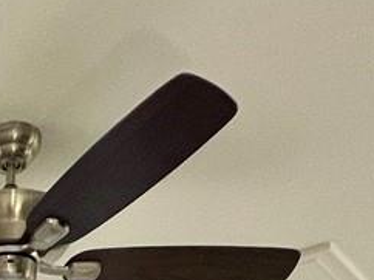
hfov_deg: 20.1
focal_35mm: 86
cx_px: -164
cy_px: 811
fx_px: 928
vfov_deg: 11.4
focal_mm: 1.57
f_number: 1.8
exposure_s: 1/120
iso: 160
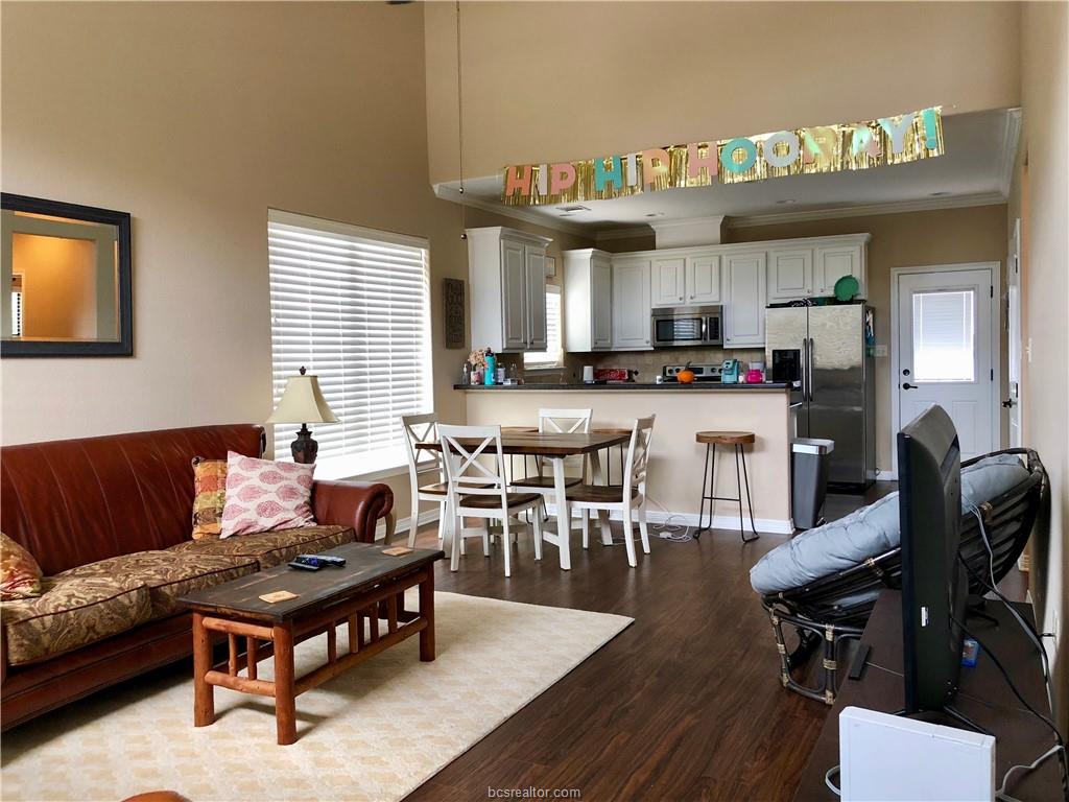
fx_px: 865
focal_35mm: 28
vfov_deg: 49.7
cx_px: 534
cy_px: 401
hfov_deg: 63.4
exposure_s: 1/30
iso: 32
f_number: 1.8
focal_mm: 4
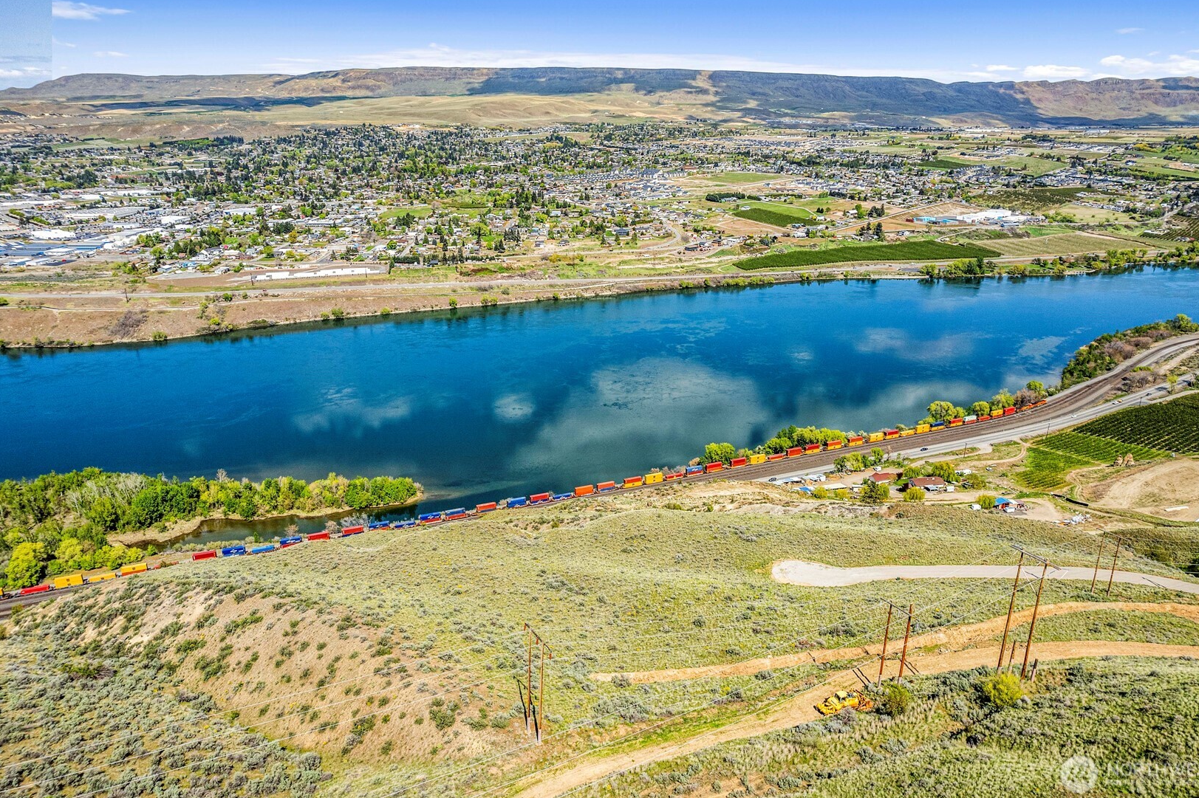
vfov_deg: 55.1
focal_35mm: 23
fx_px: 766
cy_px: 385
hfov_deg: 76.1
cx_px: 614
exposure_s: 1/2000
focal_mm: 8.38
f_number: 2.8
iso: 100
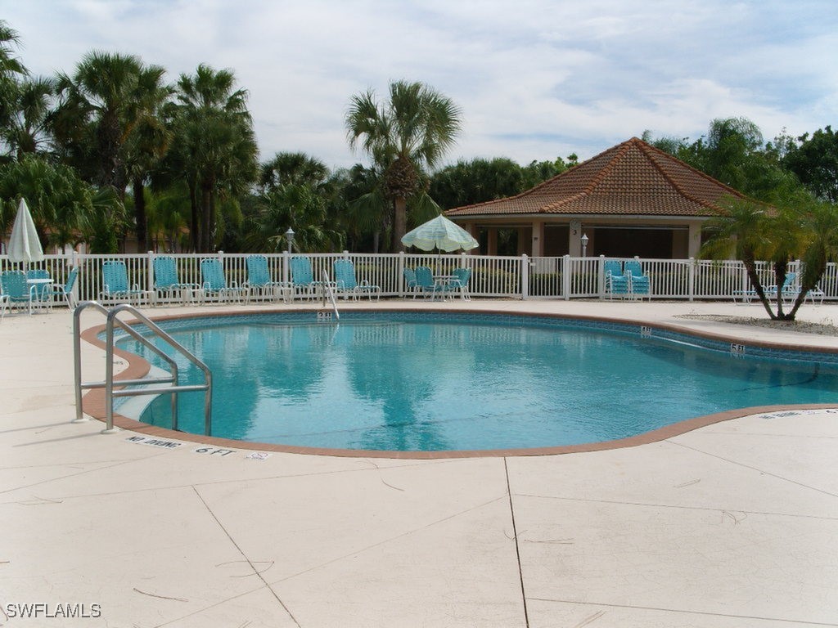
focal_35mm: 38
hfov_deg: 49.0
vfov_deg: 37.7
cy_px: 314
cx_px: 419
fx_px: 920
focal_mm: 7.8
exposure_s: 1/1500
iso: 80
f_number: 4
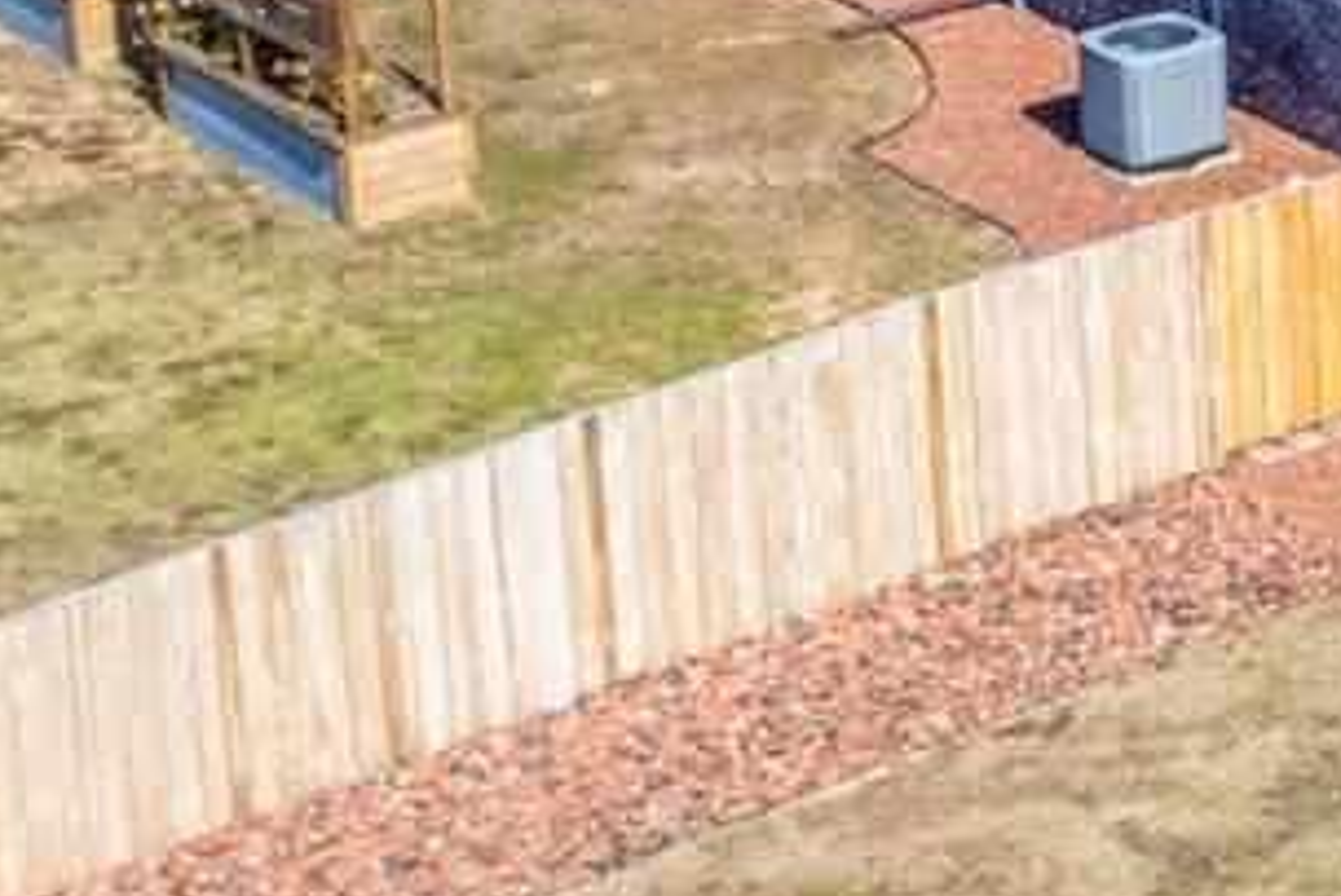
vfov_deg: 8.8
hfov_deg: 12.0
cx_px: 2850
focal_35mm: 148
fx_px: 5515
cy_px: -794
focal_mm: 8.38
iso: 100
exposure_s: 1/500
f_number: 2.8
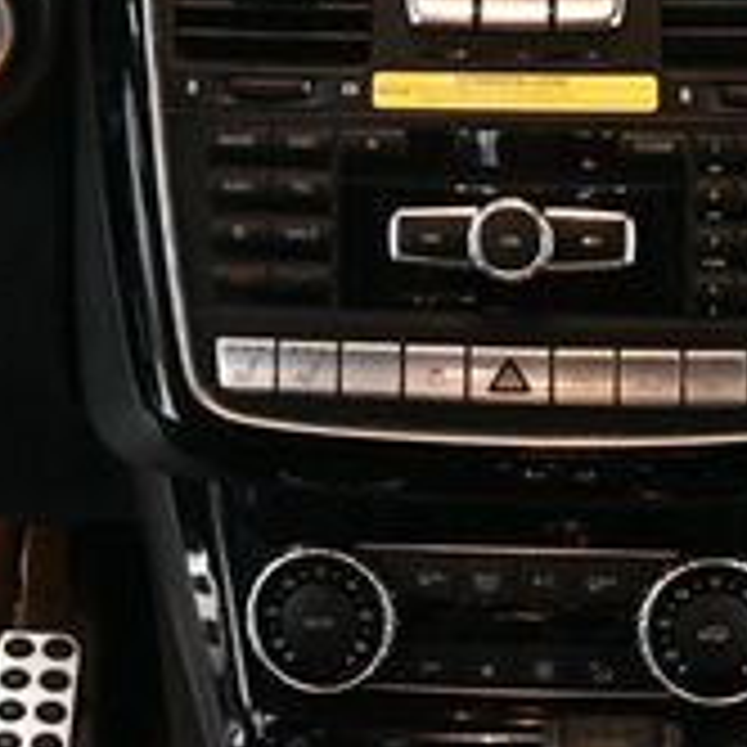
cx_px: 230
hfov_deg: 14.7
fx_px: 2881
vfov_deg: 14.5
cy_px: -40
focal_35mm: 118
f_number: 3.8
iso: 4500
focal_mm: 24
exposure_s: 1/60
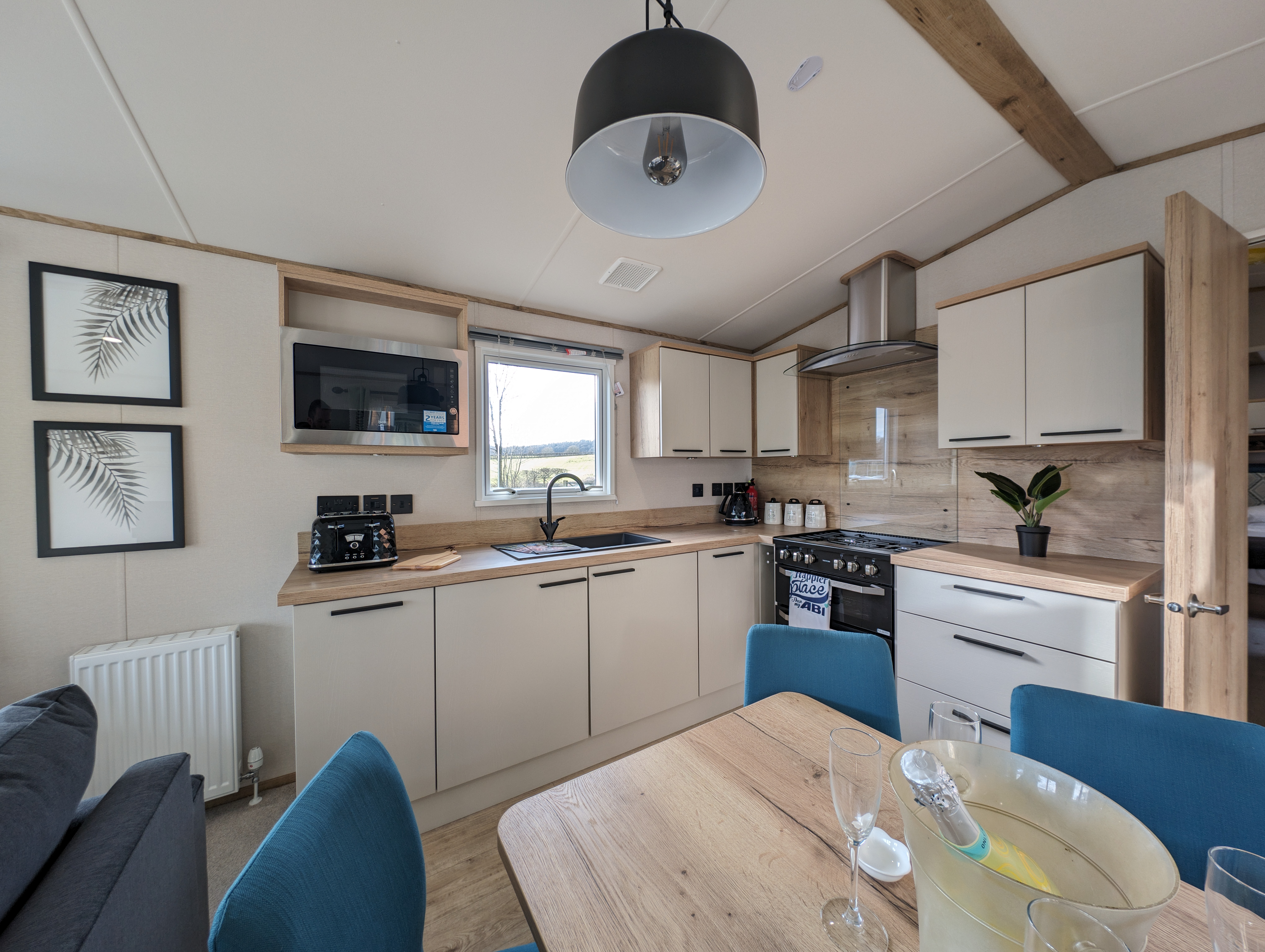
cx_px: 632
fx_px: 439
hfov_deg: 110.5
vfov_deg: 94.6
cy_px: 476
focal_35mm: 12
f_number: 1.95
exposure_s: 1/91.6
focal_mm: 2.23
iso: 41
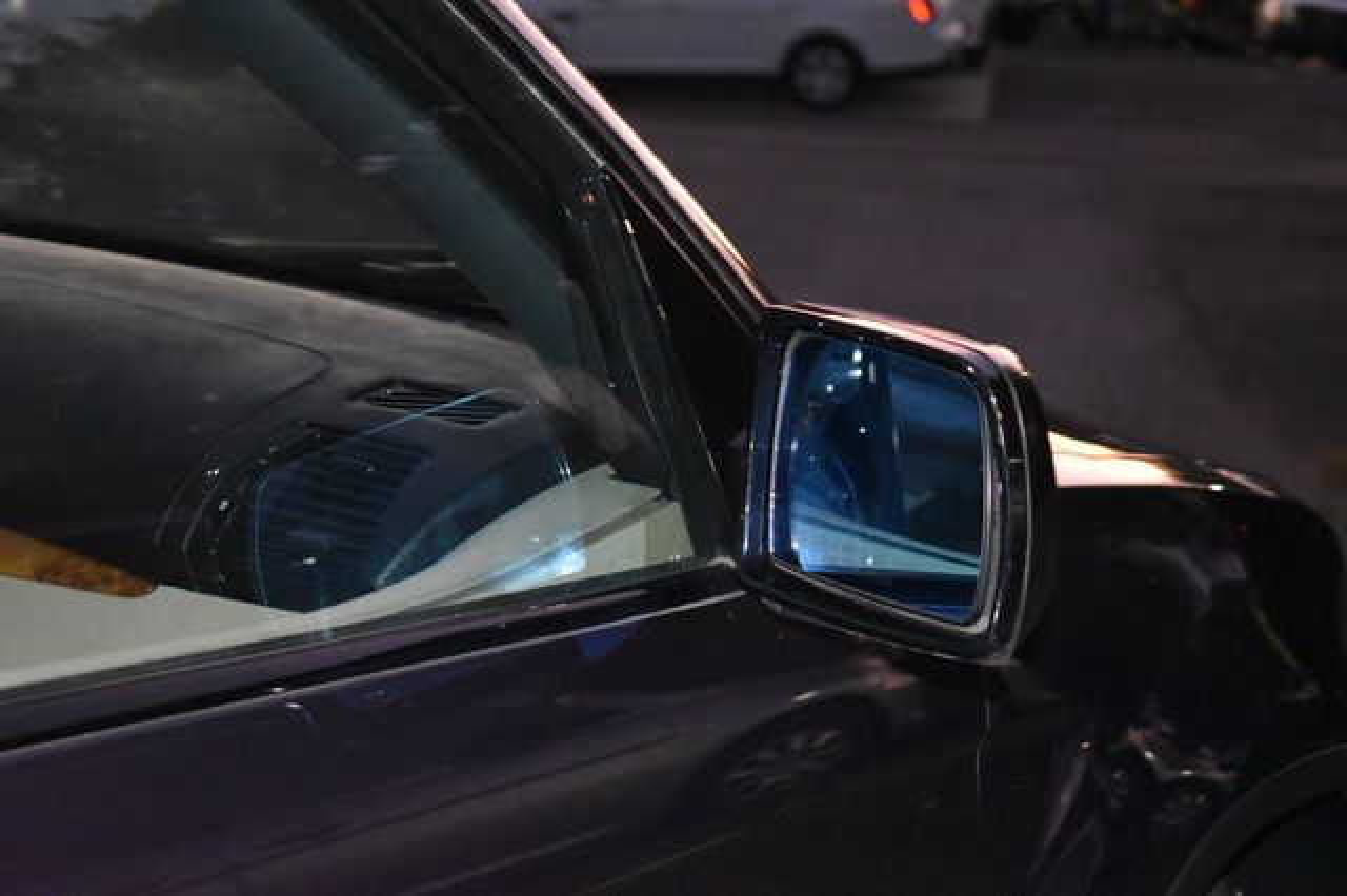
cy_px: 448
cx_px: 674
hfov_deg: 24.6
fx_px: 3085
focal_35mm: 82
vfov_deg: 16.5
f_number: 5.6
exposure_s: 1/60
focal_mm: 55
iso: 6400
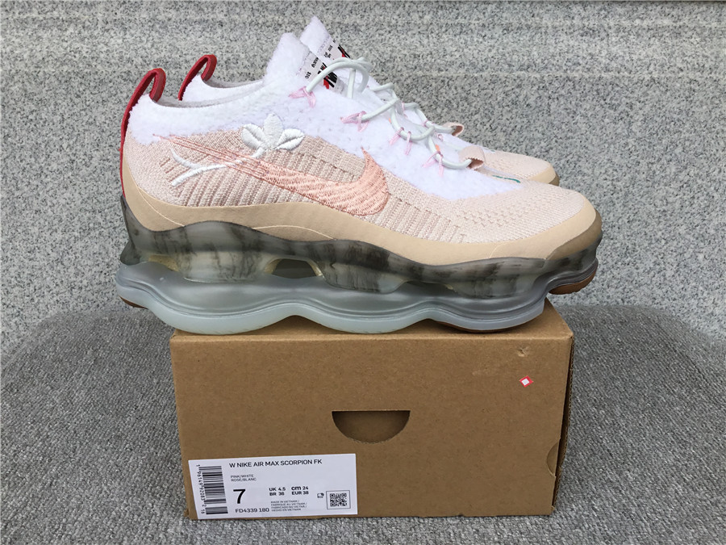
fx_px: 650
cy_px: 272
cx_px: 363
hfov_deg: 58.4
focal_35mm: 31
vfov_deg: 45.4
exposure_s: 1/424
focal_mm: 3.3
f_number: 2.4
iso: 25
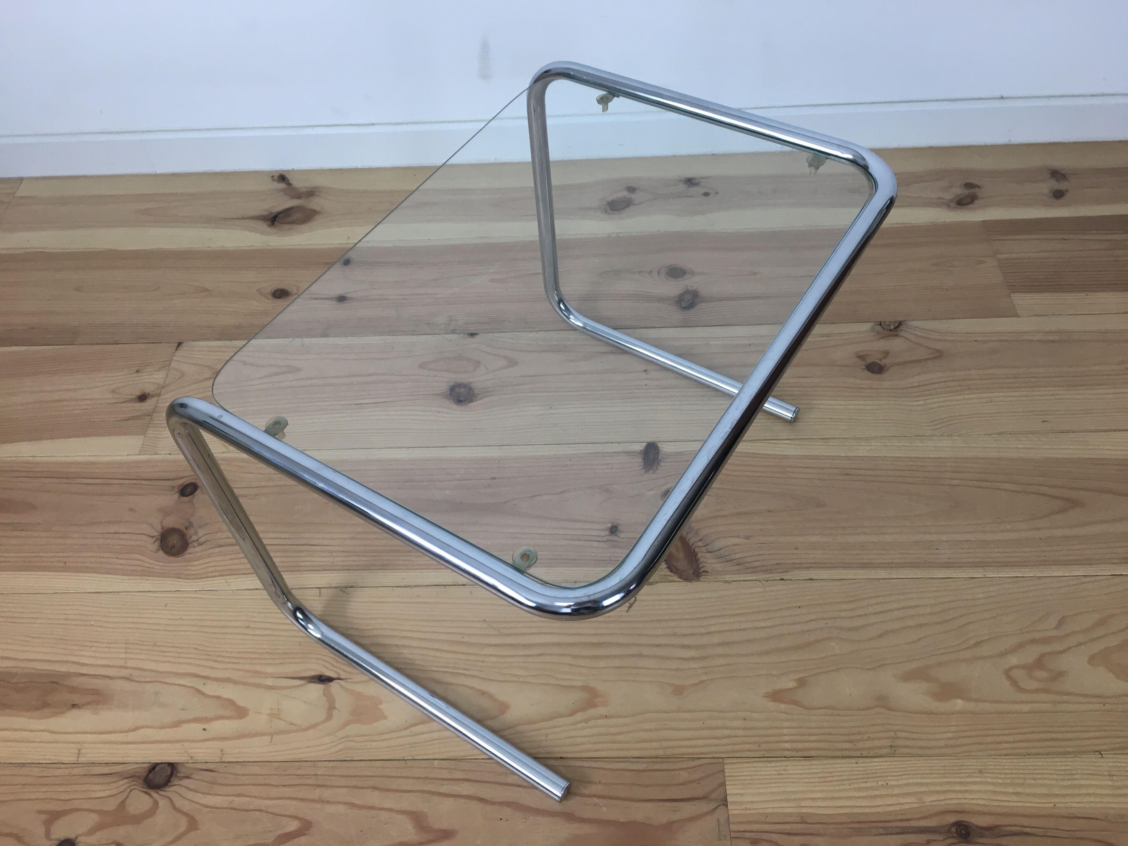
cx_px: 564
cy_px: 423
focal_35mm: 29
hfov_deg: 61.7
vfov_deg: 48.2
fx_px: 945
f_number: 2.2
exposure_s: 1/33
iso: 25
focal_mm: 4.15
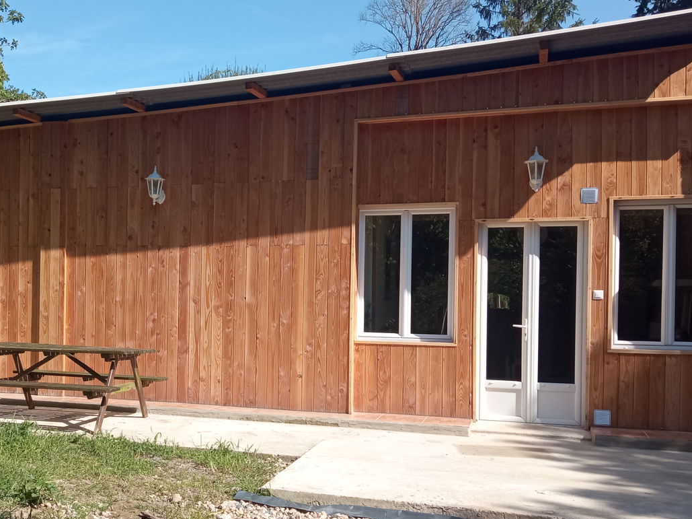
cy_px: 296
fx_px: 839
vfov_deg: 34.3
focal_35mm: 42
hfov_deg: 43.8
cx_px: 198
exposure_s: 1/738
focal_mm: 3.79
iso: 111
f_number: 2.2
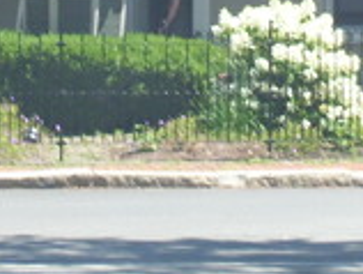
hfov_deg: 4.8
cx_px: 244
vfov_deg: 3.6
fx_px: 4306
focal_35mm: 410
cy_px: -67
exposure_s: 1/250
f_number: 4.6
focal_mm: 18
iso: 125
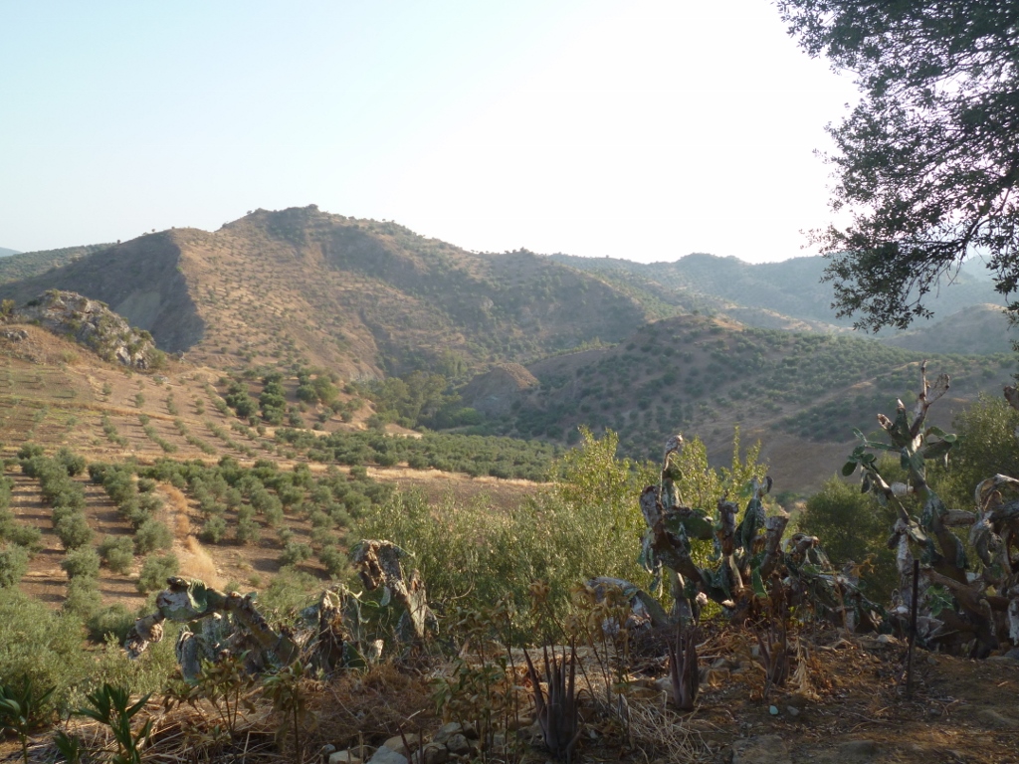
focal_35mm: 32
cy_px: 382
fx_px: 942
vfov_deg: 44.2
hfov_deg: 56.8
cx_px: 510
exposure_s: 1/500
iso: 100
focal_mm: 5.7
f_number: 2.9
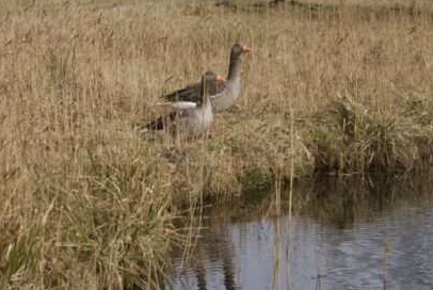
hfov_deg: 13.2
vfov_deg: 8.9
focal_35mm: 155
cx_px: 245
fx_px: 1867
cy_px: 89
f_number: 10
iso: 100
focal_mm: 70
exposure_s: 1/160
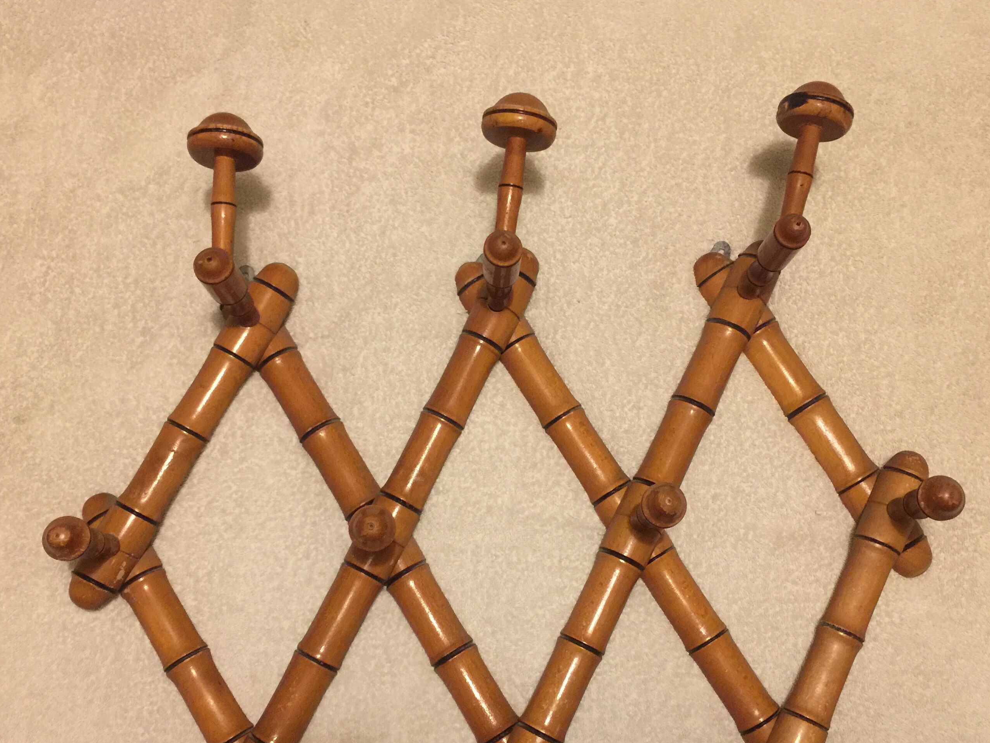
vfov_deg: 38.5
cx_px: 499
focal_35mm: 37
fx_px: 1058
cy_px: 445
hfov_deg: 50.1
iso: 125
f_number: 2.2
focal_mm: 4.15
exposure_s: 1/8
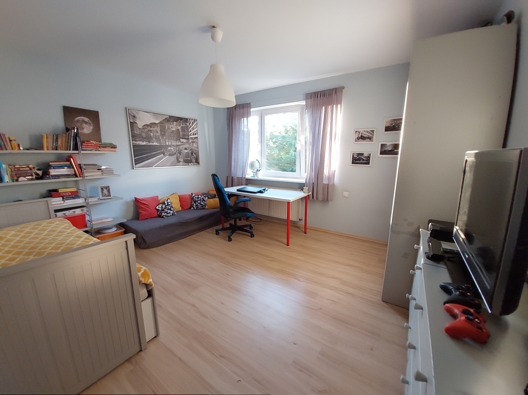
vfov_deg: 89.8
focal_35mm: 13
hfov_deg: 106.2
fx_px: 198
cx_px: 264
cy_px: 198
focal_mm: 1.74
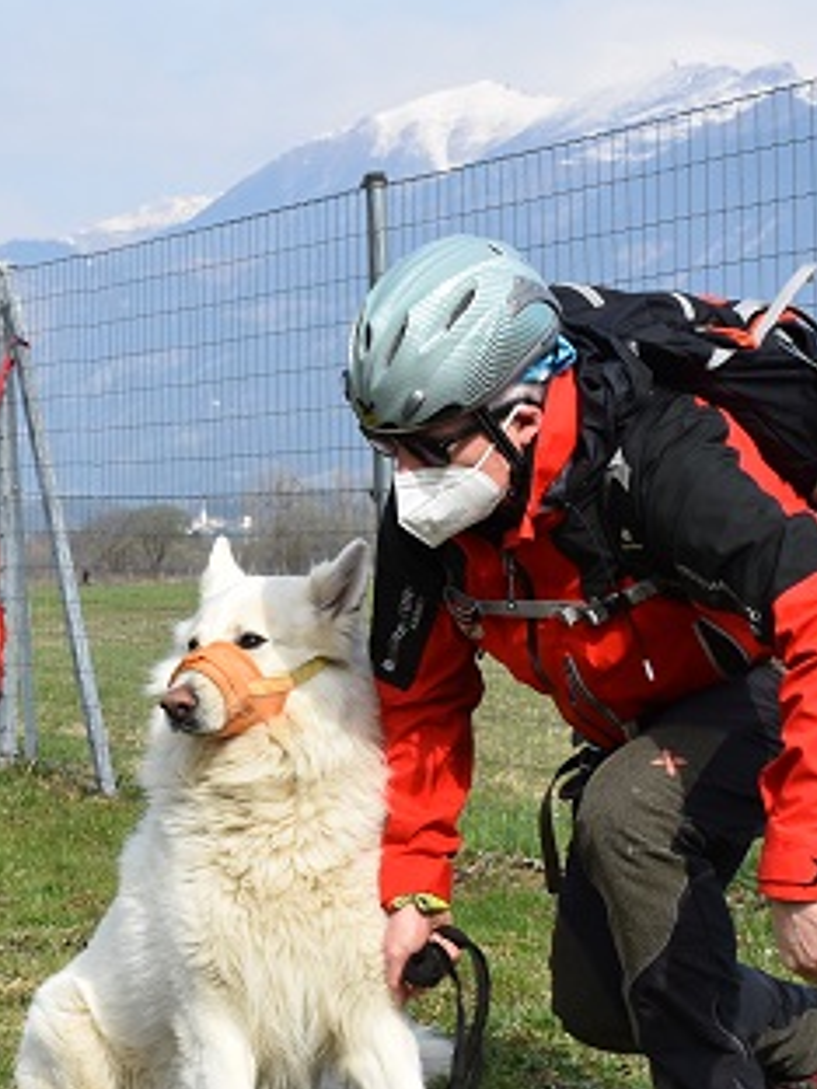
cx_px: 3
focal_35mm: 112
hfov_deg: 13.0
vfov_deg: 17.5
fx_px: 3537
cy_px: 531
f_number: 10
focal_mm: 27
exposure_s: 1/400
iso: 250
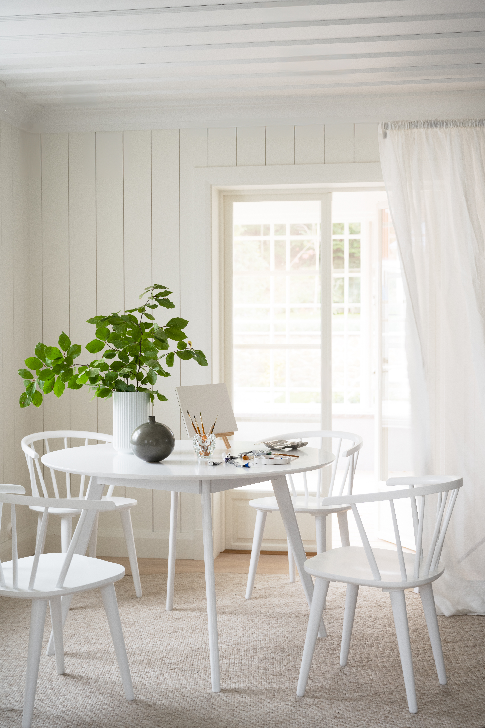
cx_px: 242
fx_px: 1010
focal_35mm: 50
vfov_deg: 39.6
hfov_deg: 27.0
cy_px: 364
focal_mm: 50
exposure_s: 1/25
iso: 125
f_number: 4.5
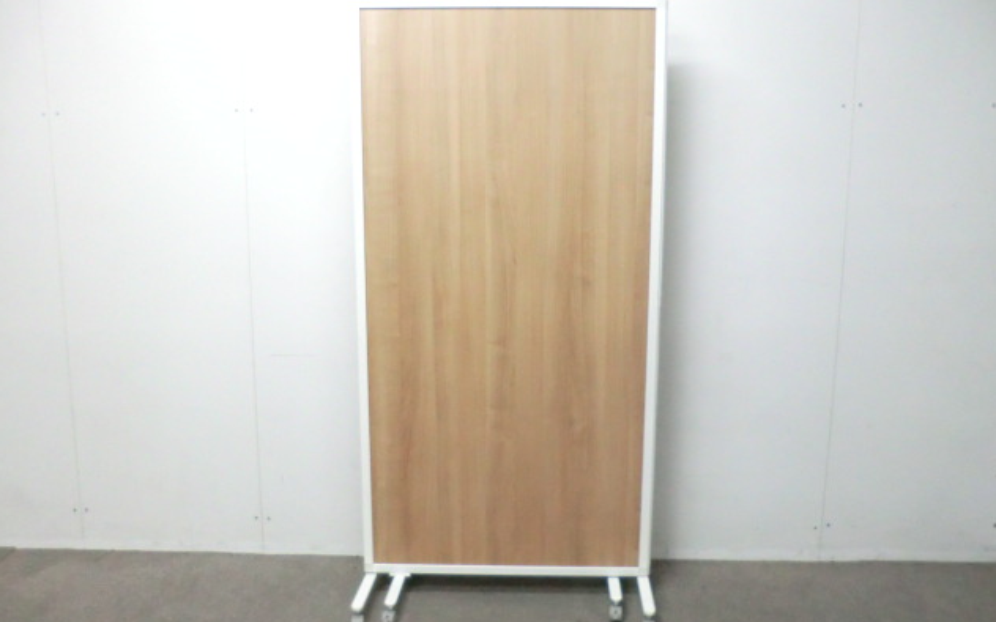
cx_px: 498
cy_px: 277
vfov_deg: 43.1
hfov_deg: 64.6
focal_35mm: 29
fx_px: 787
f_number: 3.2
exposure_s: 1/60
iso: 640
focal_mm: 4.9
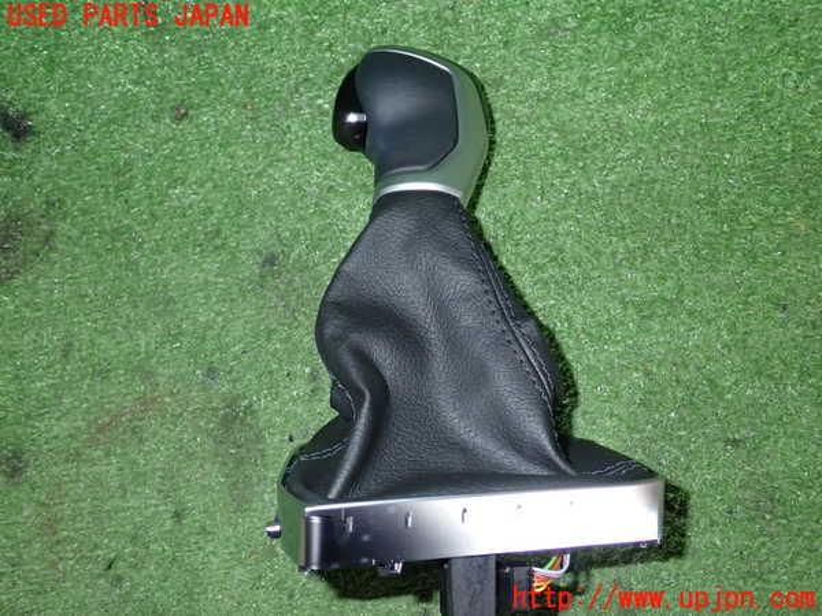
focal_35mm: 32
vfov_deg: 44.2
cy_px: 308
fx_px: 760
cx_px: 411
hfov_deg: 56.8
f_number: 7.1
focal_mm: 5.79
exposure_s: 1/30
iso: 320
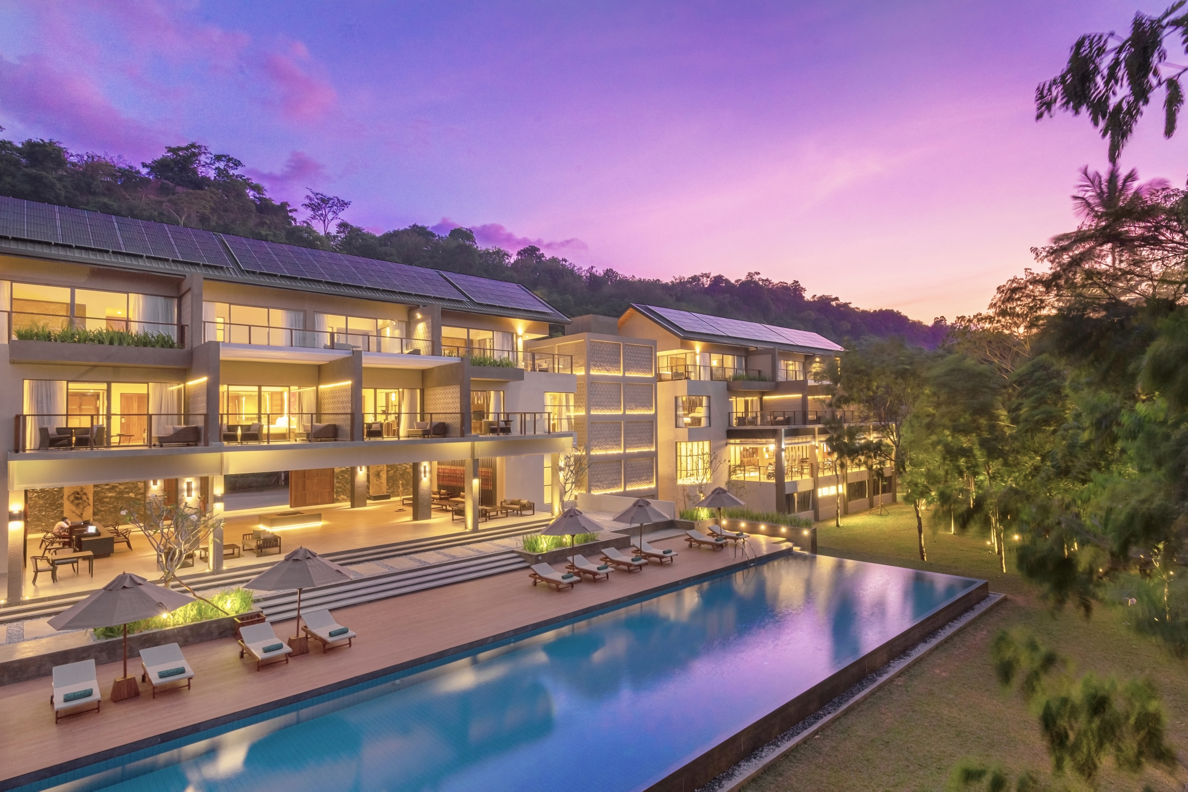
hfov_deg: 96.7
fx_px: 528
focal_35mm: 16
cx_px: 594
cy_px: 396
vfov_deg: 73.7
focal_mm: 16
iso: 800
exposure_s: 25
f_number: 13
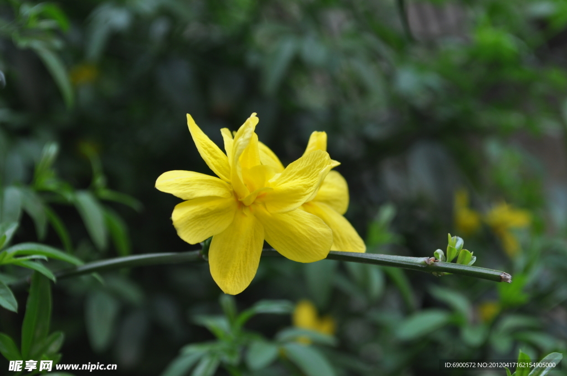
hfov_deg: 24.6
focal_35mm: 82
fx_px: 1298
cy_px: 188
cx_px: 284
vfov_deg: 16.5
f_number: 8
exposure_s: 1/80
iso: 200
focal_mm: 55
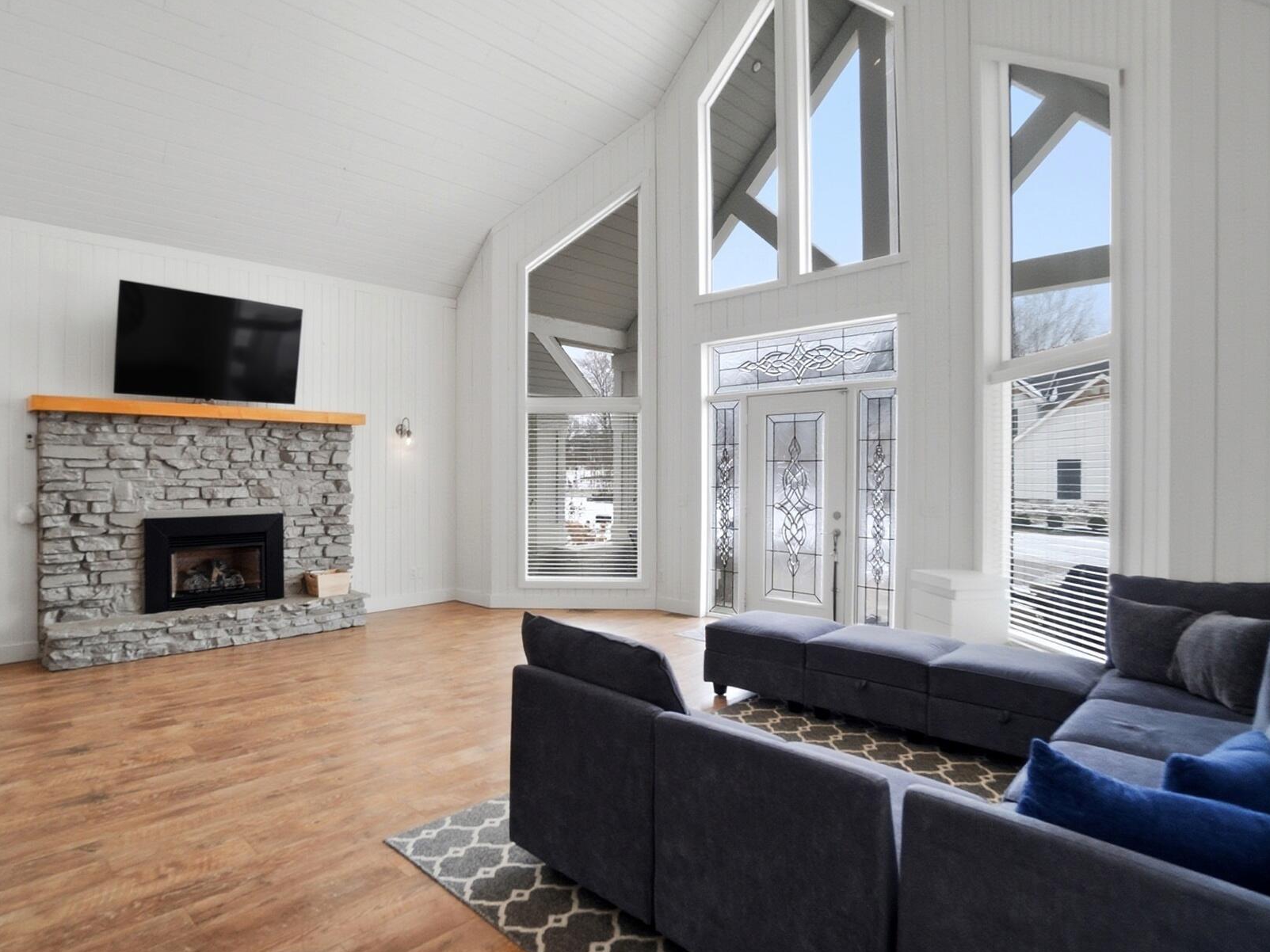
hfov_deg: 87.1
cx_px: 537
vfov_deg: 71.6
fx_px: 660
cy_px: 470
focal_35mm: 18
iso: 125
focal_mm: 10
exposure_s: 1/1000
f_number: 5.6
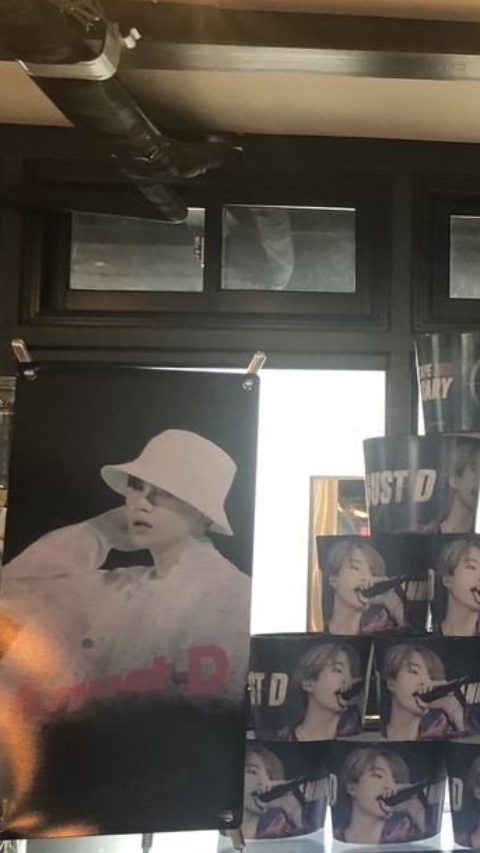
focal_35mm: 60
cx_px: 746
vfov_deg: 34.9
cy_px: 466
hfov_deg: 17.7
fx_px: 1358
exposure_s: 1/20
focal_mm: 3.99
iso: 40
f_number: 1.8
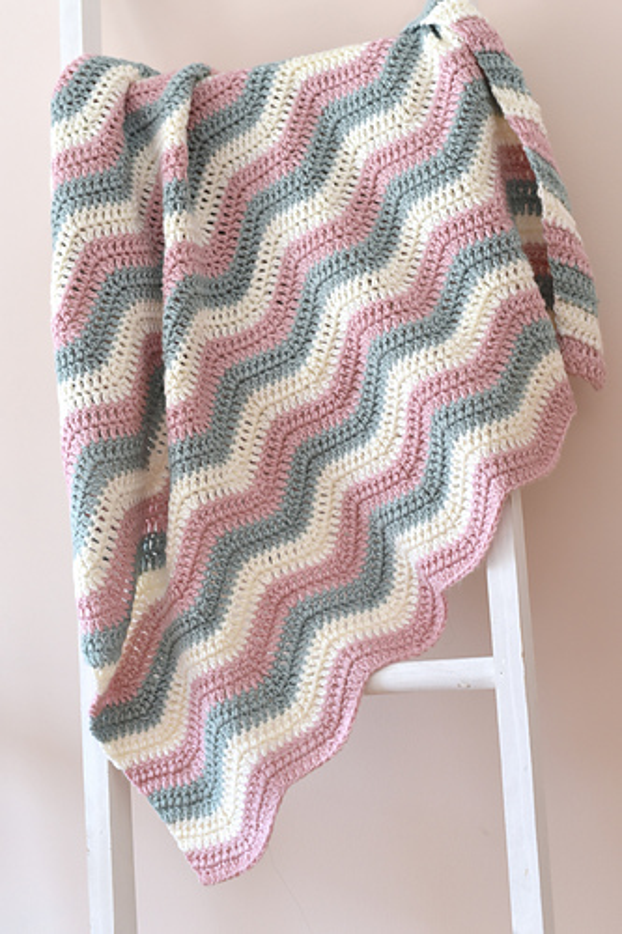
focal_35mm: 50
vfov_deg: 39.6
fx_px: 1297
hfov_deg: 27.0
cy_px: 467
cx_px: 311
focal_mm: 50
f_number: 4.5
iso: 400
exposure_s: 1/80
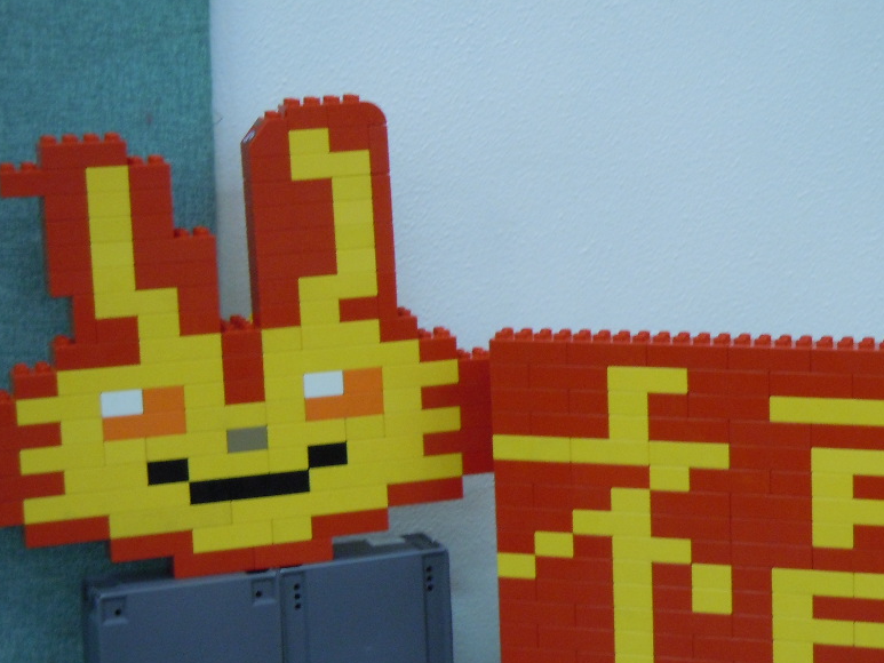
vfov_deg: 14.5
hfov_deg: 19.2
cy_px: 405
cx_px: 559
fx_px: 2605
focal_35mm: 102
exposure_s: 1/20
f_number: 4.3
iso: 400
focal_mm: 13.9
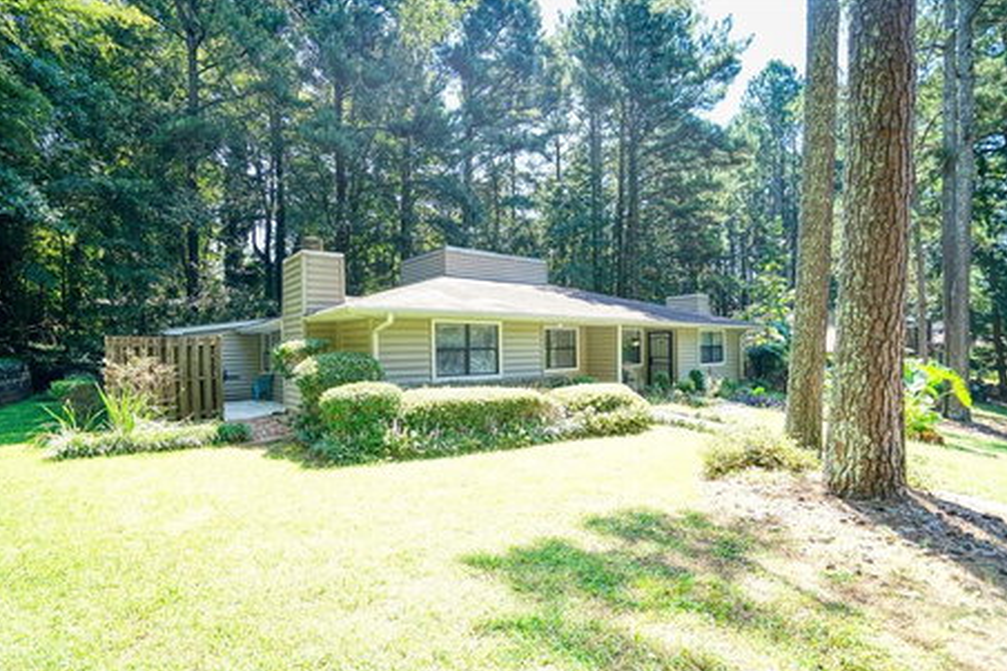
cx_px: 497
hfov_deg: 93.3
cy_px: 352
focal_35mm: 17
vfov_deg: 70.4
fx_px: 475
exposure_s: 1/80
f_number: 4
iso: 100
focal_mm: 16
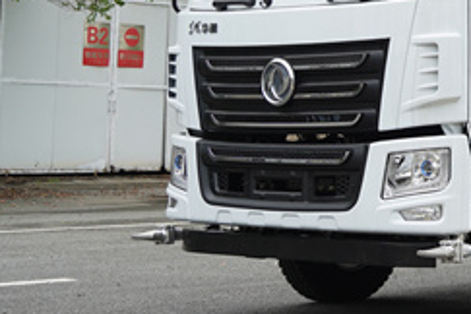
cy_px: -16
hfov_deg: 16.2
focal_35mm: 122
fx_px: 1596
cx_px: 541
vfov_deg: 11.1
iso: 100
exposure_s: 1/400
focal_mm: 37
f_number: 3.2
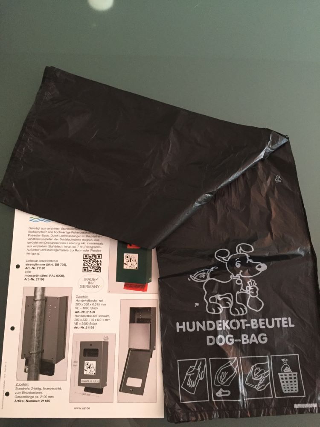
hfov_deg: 48.2
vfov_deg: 61.7
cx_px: 160
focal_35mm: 29
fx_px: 357
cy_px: 214
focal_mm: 4.15
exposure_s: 1/25
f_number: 2.2
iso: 250
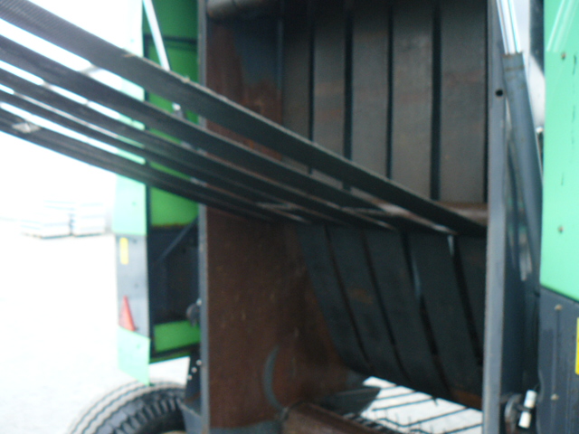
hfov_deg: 51.4
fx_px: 602
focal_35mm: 36
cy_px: 217
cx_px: 290
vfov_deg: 39.7
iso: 100
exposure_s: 1/30
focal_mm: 6
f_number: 2.8
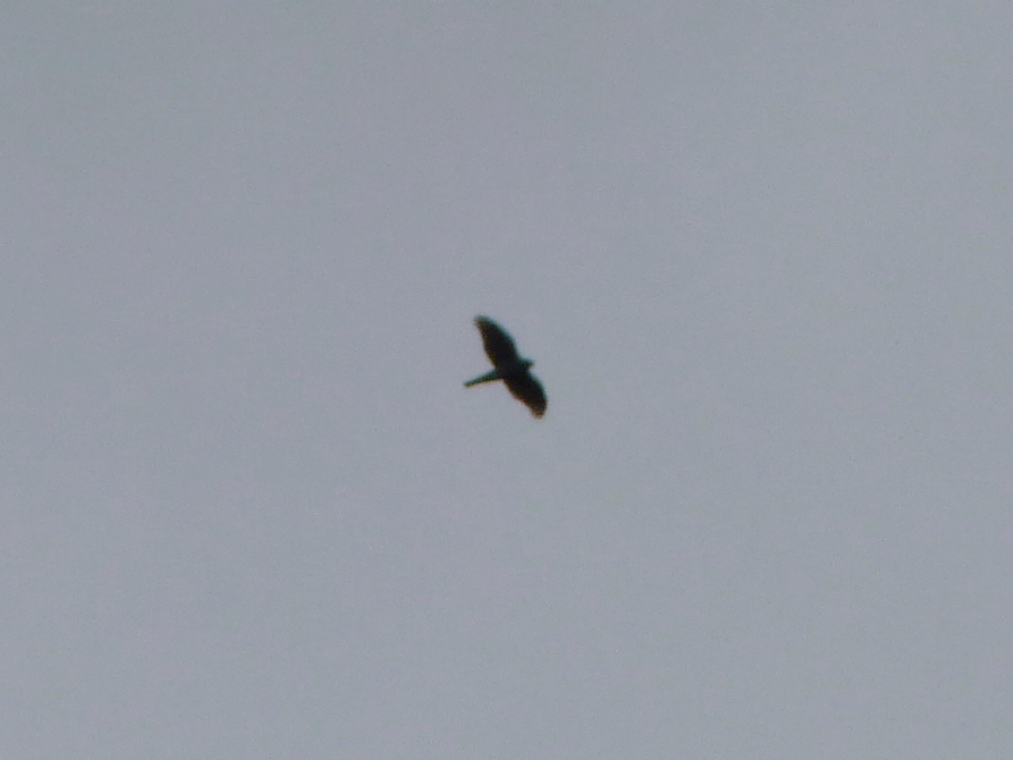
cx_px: 506
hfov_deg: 3.3
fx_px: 17558
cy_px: 380
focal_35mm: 600
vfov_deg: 2.5
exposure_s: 1/1300
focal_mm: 108
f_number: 7.1
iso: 100
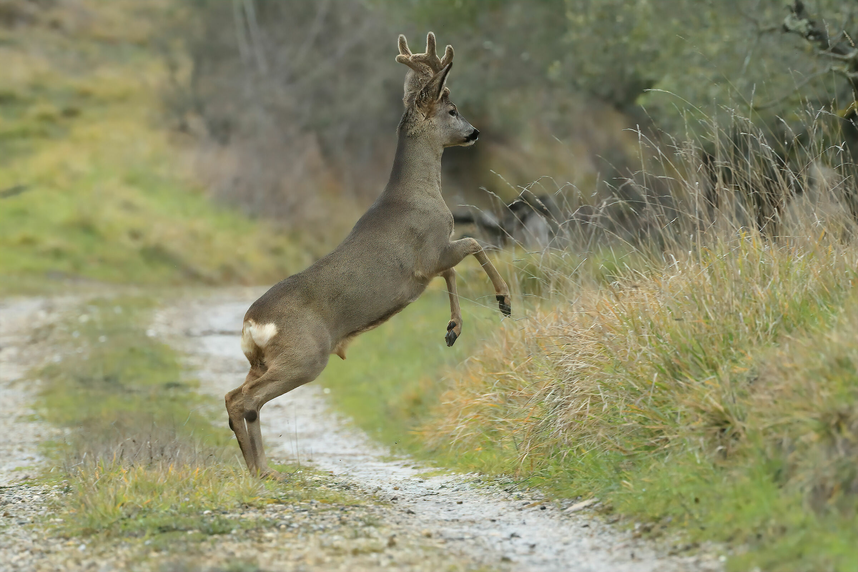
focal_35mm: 525
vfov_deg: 2.6
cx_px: 429
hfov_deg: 3.9
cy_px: 286
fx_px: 12512
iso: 4000
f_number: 7.1
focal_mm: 350
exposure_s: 1/1000
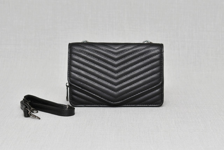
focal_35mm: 82
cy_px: 75
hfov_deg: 24.6
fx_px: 514
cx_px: 112
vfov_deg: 16.6
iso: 100
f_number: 5.6
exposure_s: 1/60
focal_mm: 55
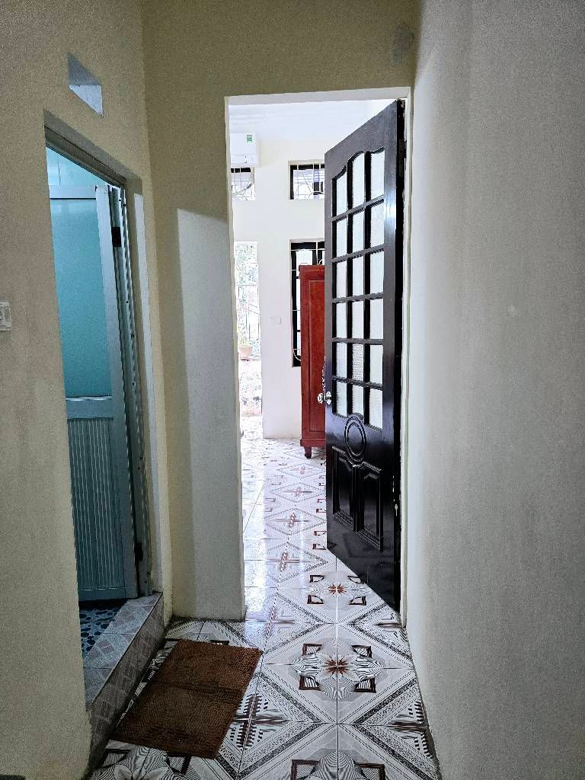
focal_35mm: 23
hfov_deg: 58.9
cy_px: 390
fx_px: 518
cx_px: 292
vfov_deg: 73.9
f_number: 1.7
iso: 200
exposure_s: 1/100
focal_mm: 6.3
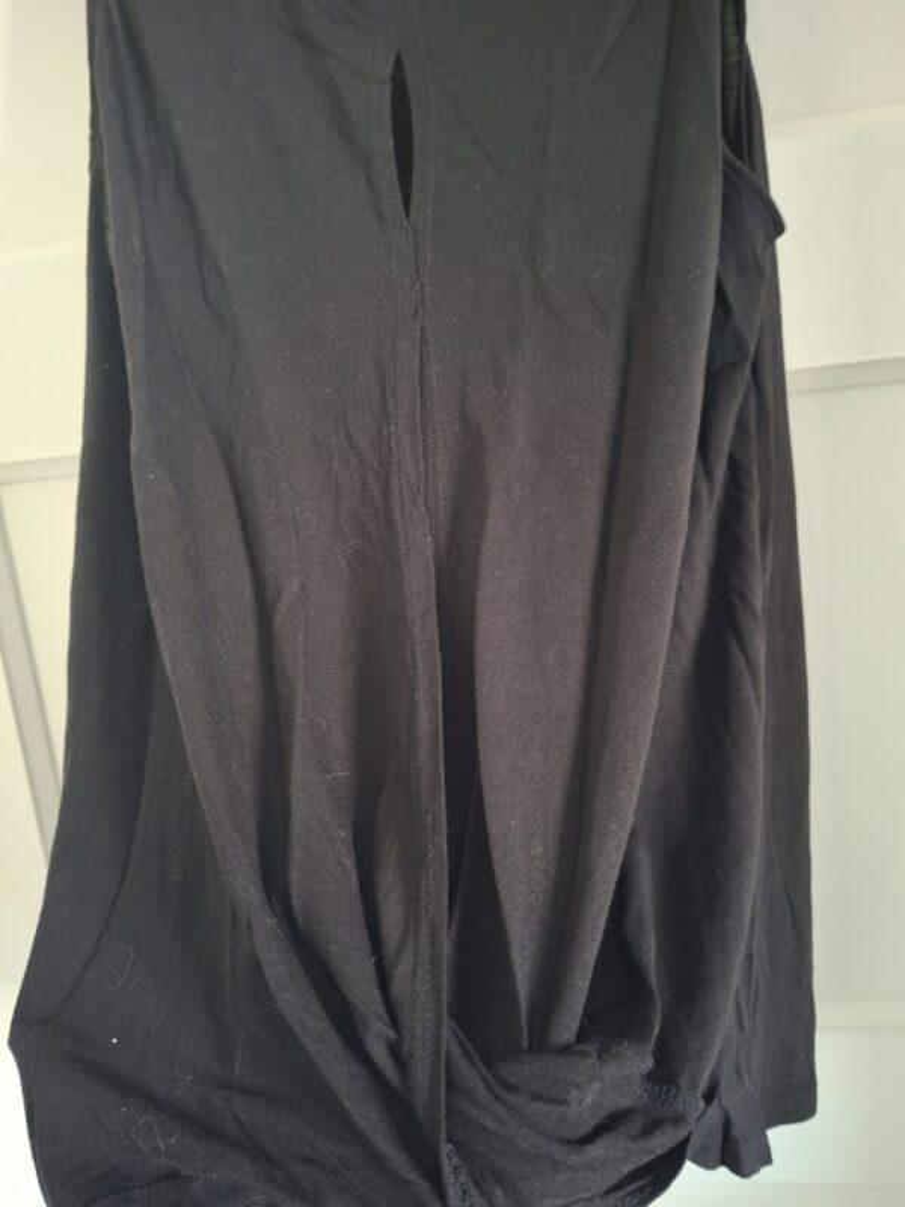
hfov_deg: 58.9
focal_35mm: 23
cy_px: 604
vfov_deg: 73.9
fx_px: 802
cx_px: 452
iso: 640
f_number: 1.8
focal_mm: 5.54
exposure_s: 1/24
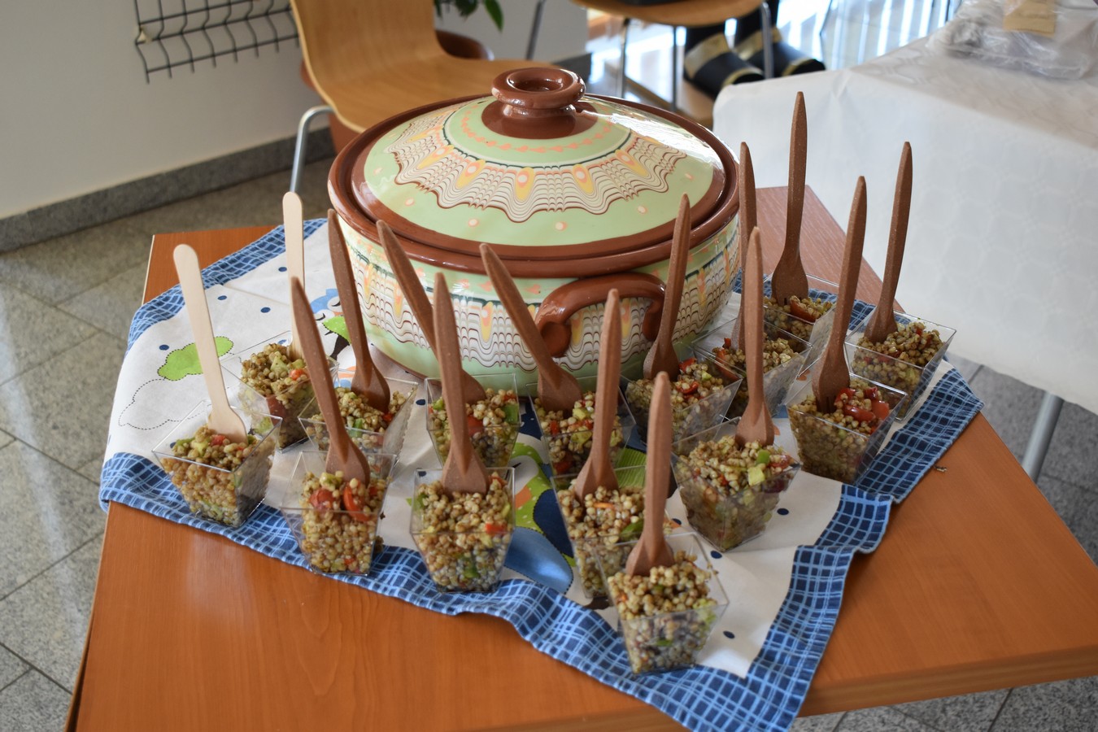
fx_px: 1327
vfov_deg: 30.8
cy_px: 366
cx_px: 549
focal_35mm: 44
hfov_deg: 45.0
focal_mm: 29
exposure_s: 1/60
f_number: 5
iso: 800
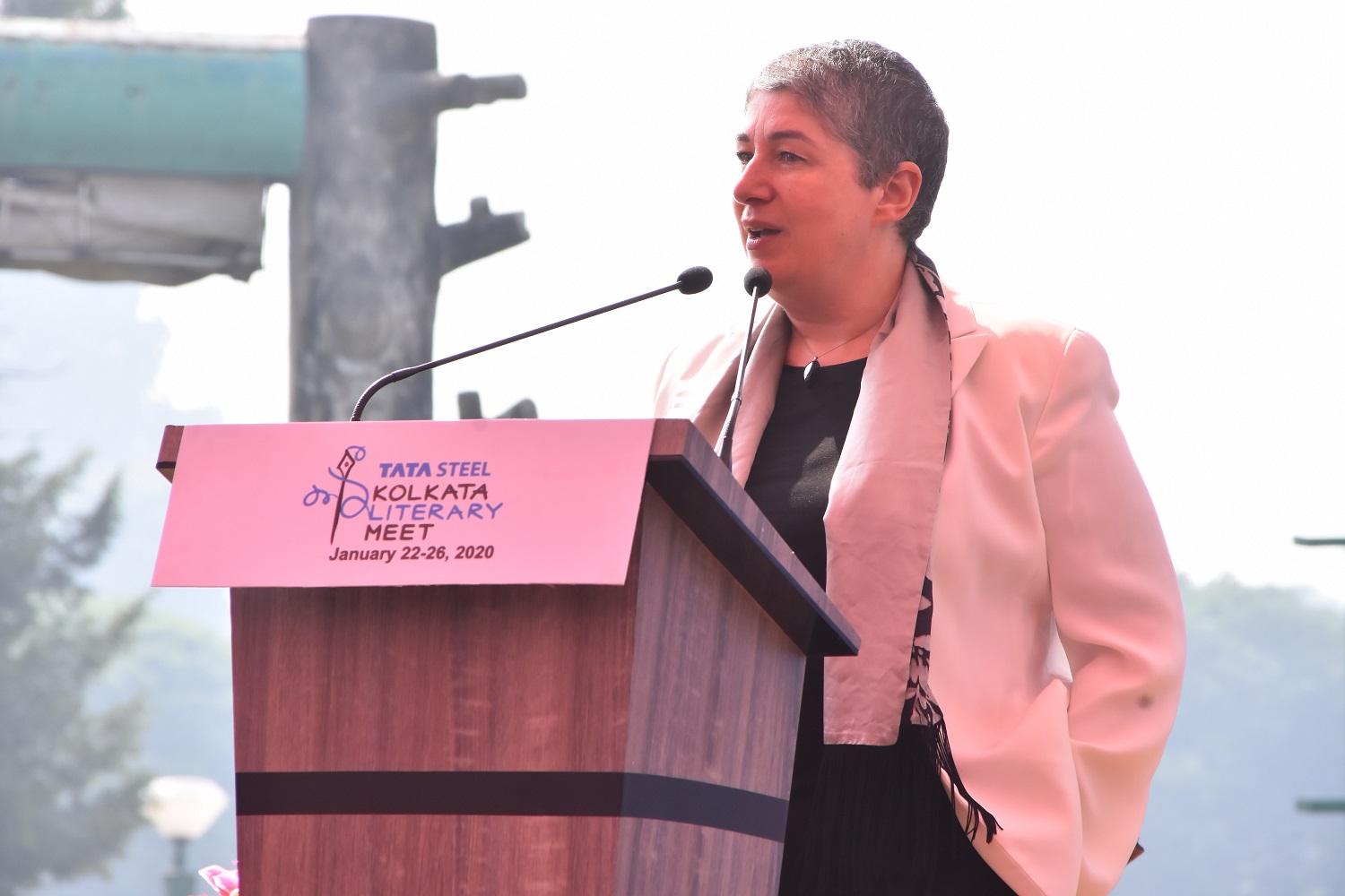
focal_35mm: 292
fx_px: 10927
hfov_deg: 7.0
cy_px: 448
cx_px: 672
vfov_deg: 4.7
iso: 640
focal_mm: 195
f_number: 9
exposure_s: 1/250
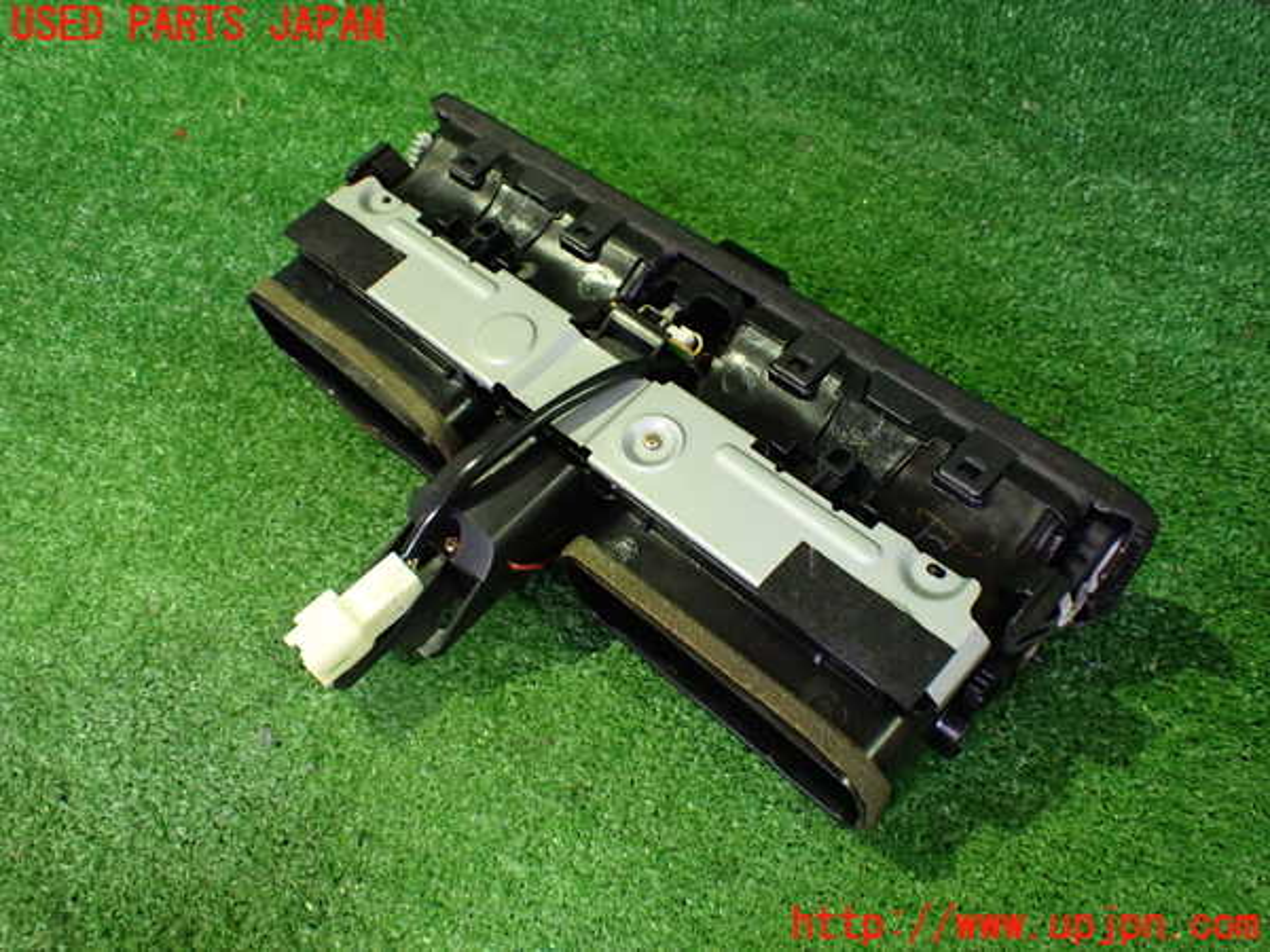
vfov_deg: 46.8
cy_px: 476
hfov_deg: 60.0
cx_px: 635
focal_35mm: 30
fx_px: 1101
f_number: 2.3
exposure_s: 1/30
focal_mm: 5.4
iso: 800
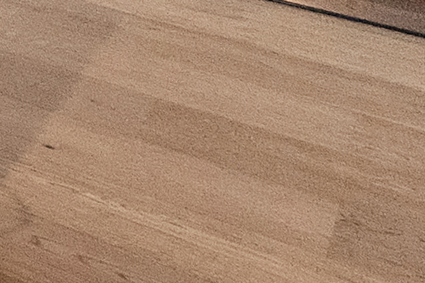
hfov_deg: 13.5
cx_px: -669
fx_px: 1121
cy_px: -411
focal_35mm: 95
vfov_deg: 11.6
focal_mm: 10
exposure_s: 1/50
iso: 640
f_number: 9
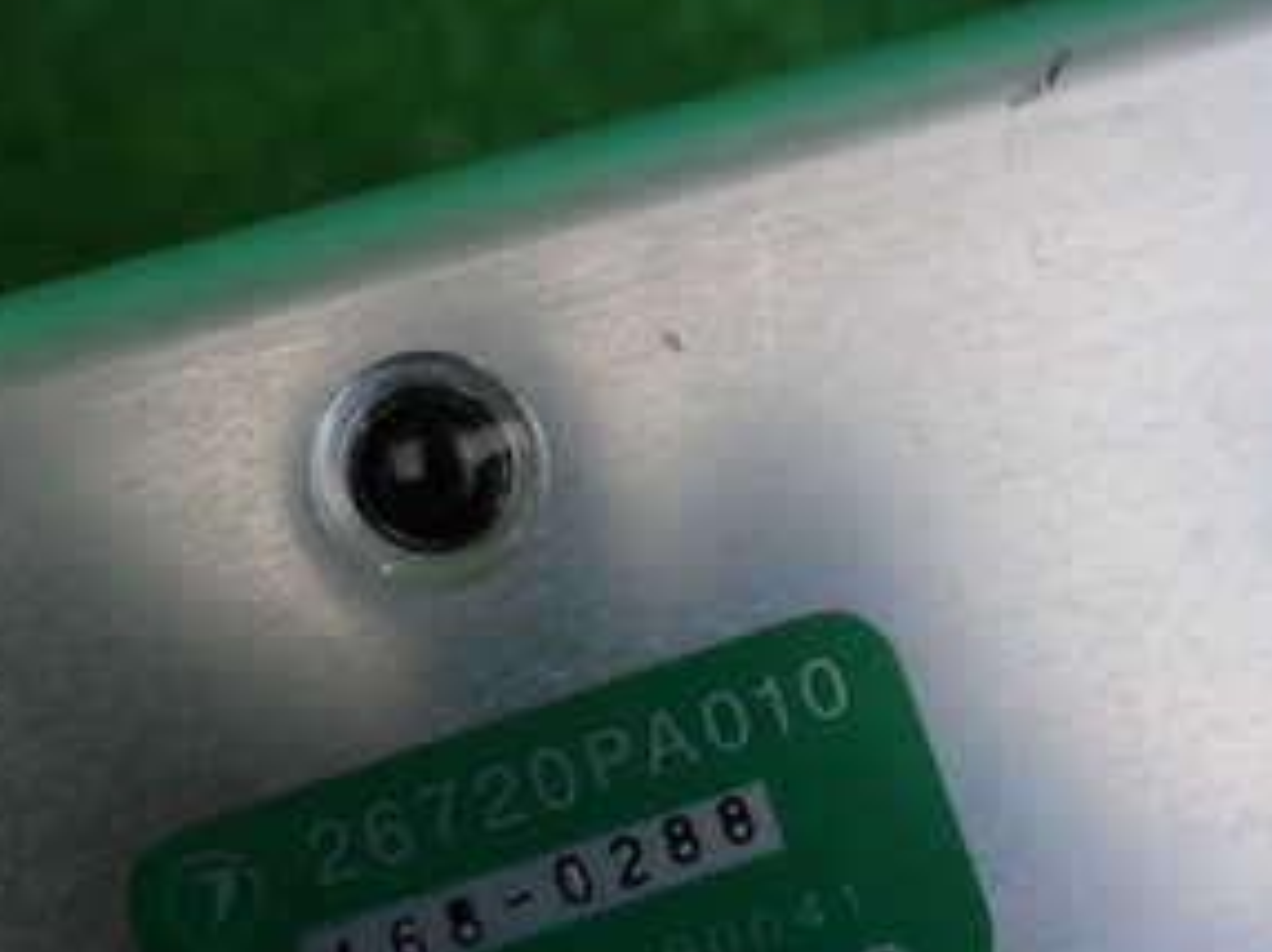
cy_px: 854
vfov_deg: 22.7
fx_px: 2313
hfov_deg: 30.6
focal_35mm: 63
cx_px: 449
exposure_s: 1/60
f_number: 2.3
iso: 160
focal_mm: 5.4
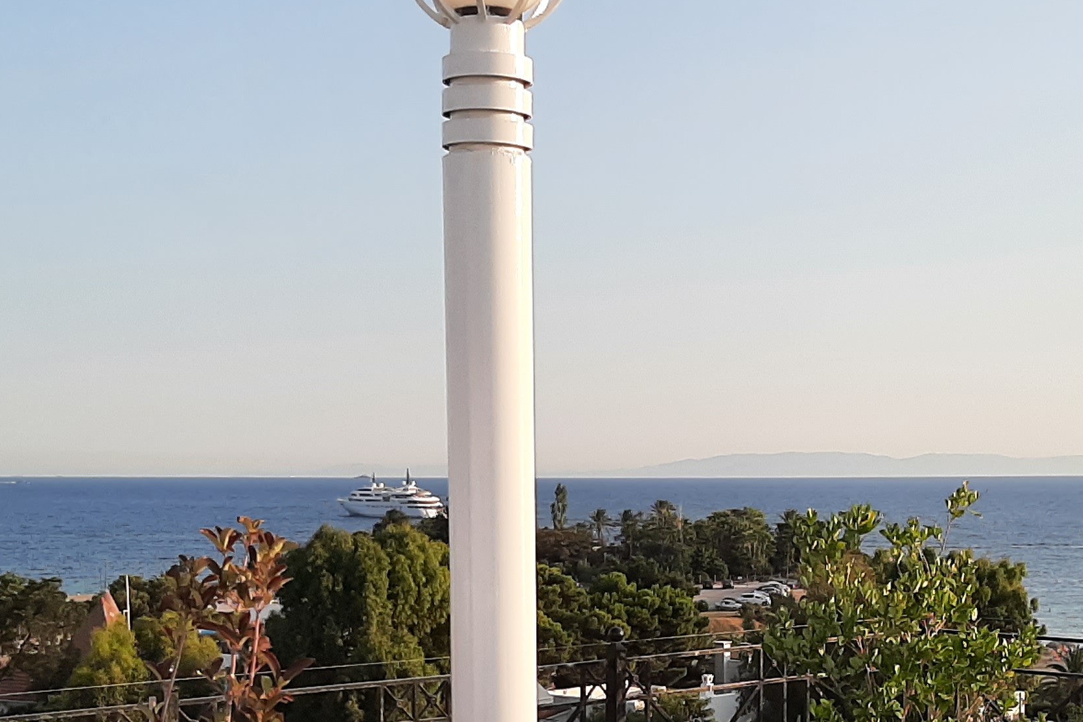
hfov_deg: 30.3
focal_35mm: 66
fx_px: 1985
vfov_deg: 20.0
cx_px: 699
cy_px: 714
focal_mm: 3.93
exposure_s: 1/1675
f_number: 1.7
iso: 40
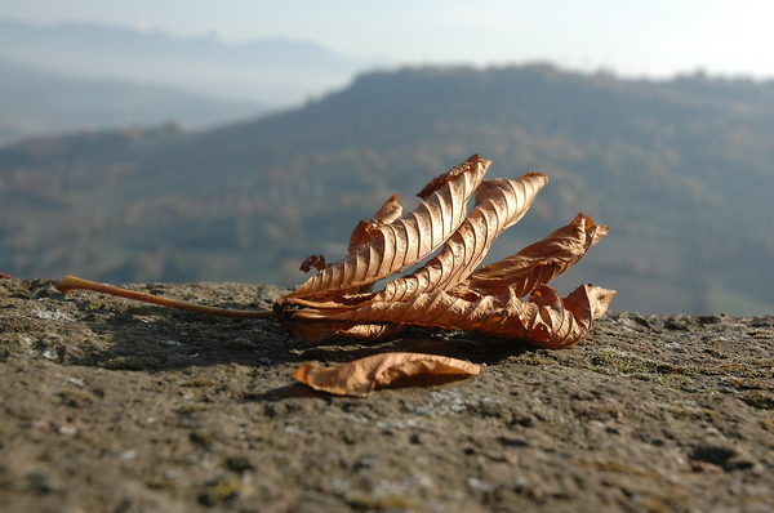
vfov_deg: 23.7
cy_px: 256
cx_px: 387
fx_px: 1224
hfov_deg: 35.1
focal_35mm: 57
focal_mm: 38
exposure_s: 1/320
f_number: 9
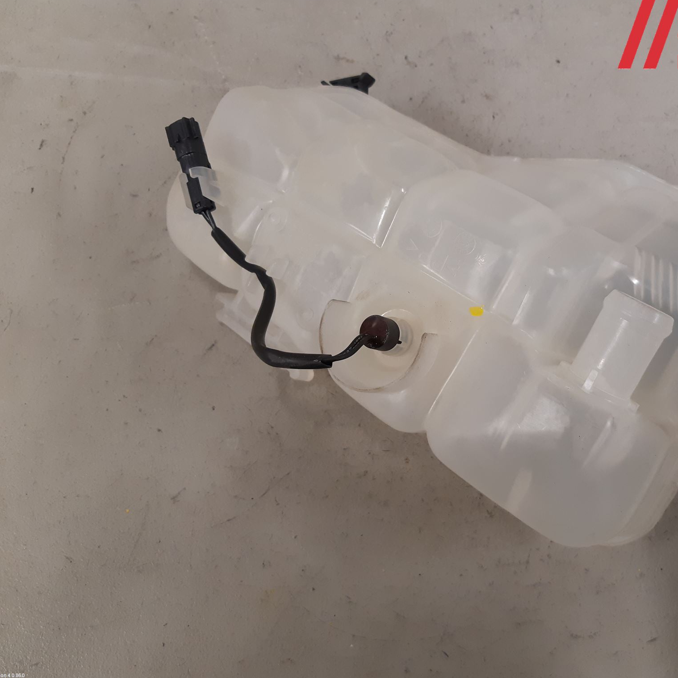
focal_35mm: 31
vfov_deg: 52.5
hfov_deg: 51.8
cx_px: 435
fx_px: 687
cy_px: 336
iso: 125
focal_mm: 3.93
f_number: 1.7
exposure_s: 1/50
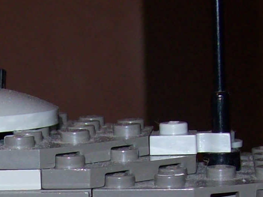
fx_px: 1109
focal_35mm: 146
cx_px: -31
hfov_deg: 13.2
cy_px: 339
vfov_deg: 9.7
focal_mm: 6
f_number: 2.7
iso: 80
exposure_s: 1/64
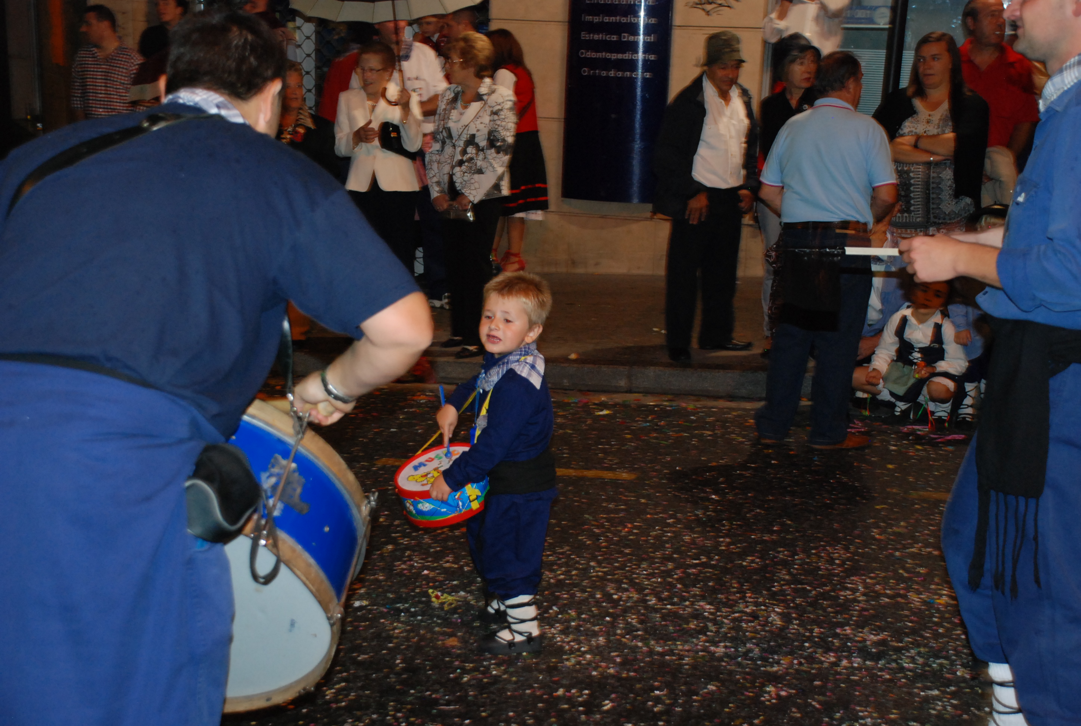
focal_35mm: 52
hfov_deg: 37.8
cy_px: 363
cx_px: 540
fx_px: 1580
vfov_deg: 25.9
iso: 800
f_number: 4.5
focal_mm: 35
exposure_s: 1/30
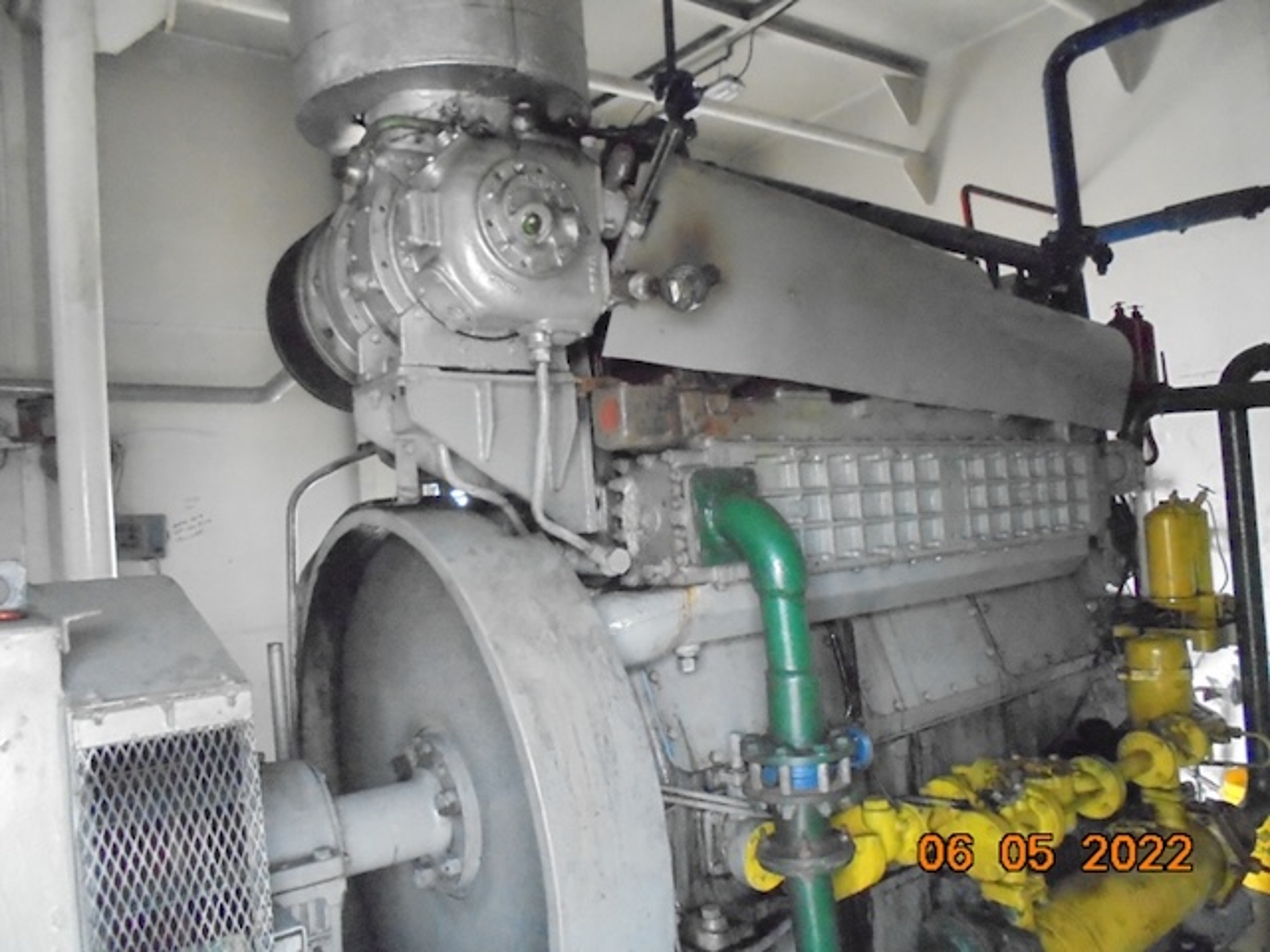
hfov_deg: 67.3
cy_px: 476
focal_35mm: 26
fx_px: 954
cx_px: 635
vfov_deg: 53.1
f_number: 3.5
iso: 1600
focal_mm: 4.6
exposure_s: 1/60
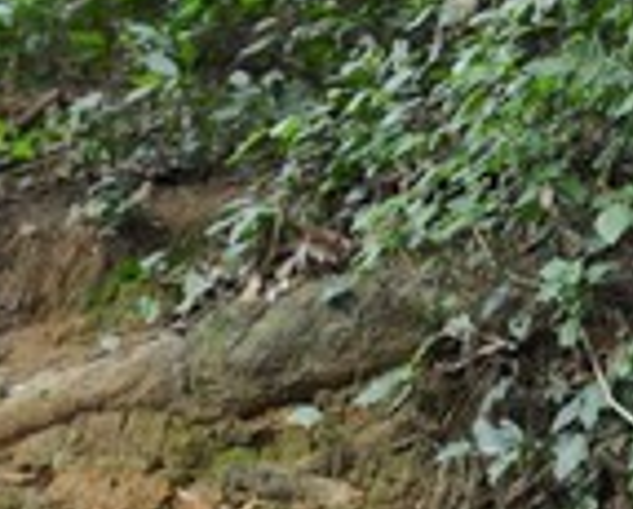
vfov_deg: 15.5
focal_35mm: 99
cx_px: 872
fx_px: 1859
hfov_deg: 17.8
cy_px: 381
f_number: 5.6
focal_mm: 36
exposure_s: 1/60
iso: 800
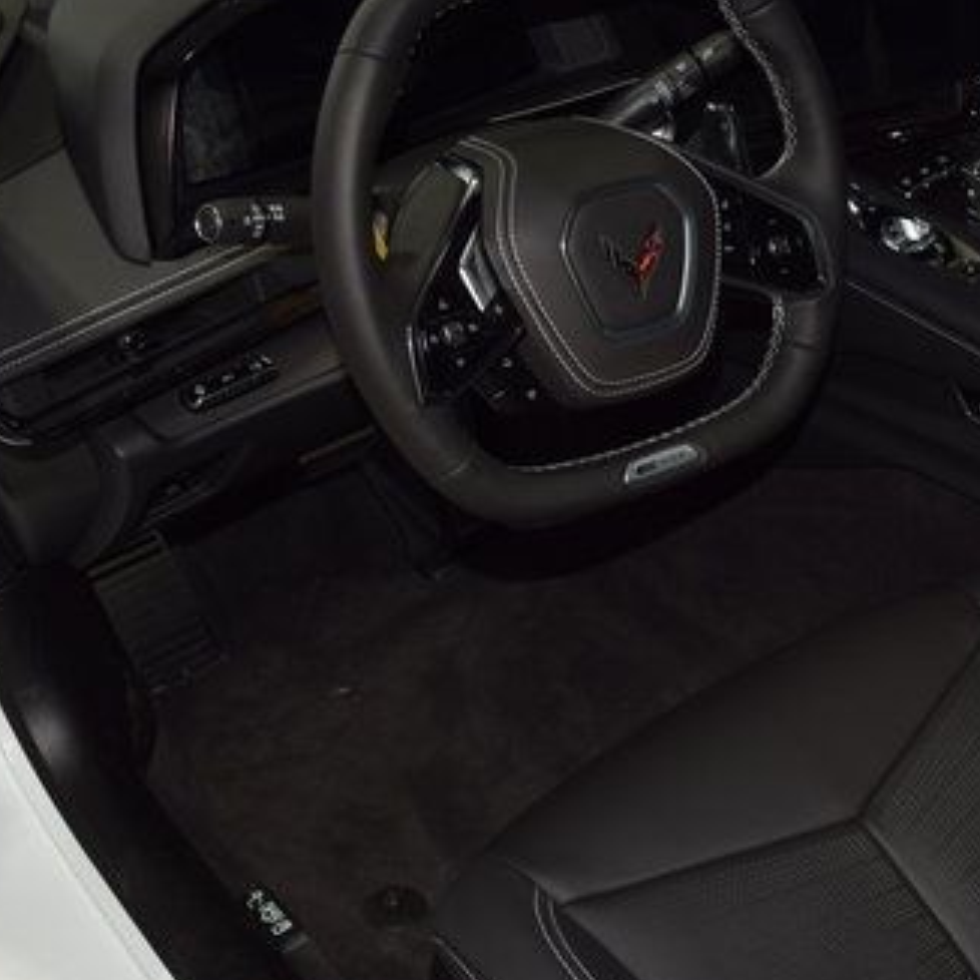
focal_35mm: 50
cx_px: 676
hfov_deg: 33.6
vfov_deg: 34.0
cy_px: 513
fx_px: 1601
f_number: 4
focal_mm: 20
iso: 400
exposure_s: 1/60
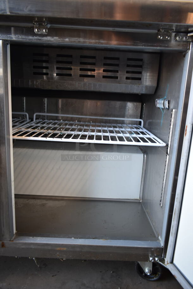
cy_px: 144
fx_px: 217
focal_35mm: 27
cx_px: 96
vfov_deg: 67.3
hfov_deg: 48.0
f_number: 3.5
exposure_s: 1/30
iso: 360
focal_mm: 18
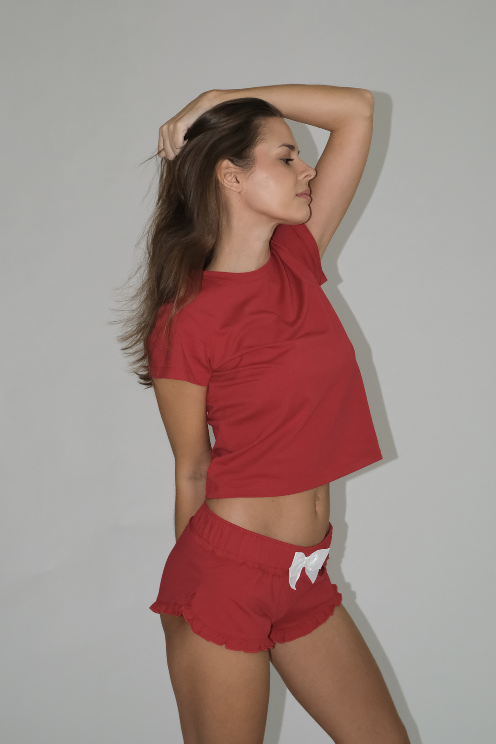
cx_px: 248
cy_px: 372
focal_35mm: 41
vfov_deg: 47.4
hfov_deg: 32.6
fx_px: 847
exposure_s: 1/100
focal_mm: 27.1
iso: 2000
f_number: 4.4
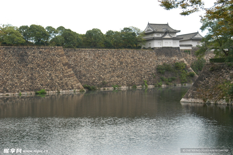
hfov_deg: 35.1
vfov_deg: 23.7
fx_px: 369
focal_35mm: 57
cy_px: 78
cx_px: 116
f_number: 8
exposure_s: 1/250
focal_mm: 38
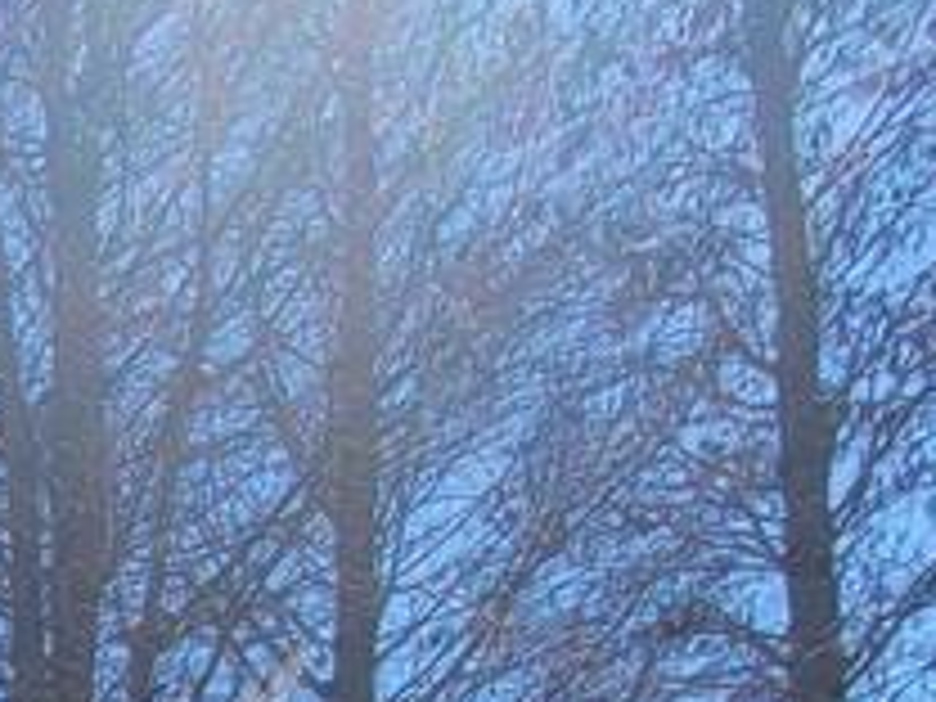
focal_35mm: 63
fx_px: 1703
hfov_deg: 15.8
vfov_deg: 16.0
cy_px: 1530
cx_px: -1251
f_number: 2.2
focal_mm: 2.2
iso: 50
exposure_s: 1/1290
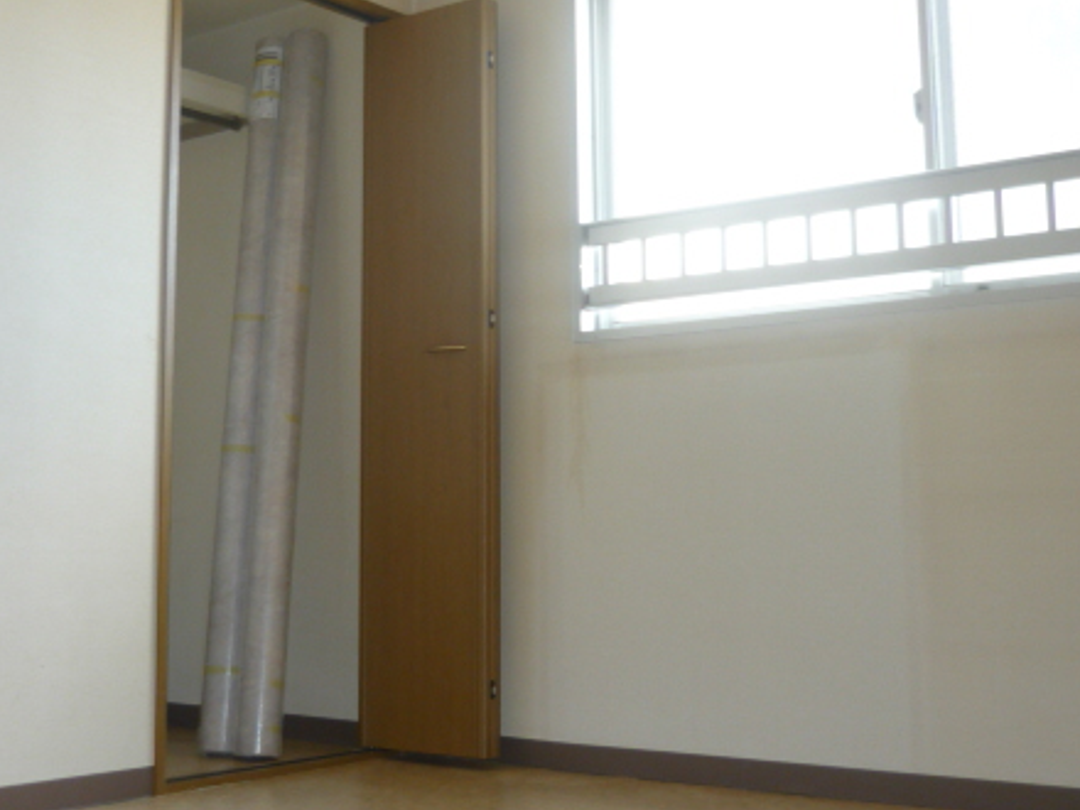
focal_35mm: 48
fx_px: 1498
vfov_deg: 30.2
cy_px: 309
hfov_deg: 39.5
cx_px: 422
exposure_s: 1/30
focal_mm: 5.5
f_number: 2.8
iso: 100
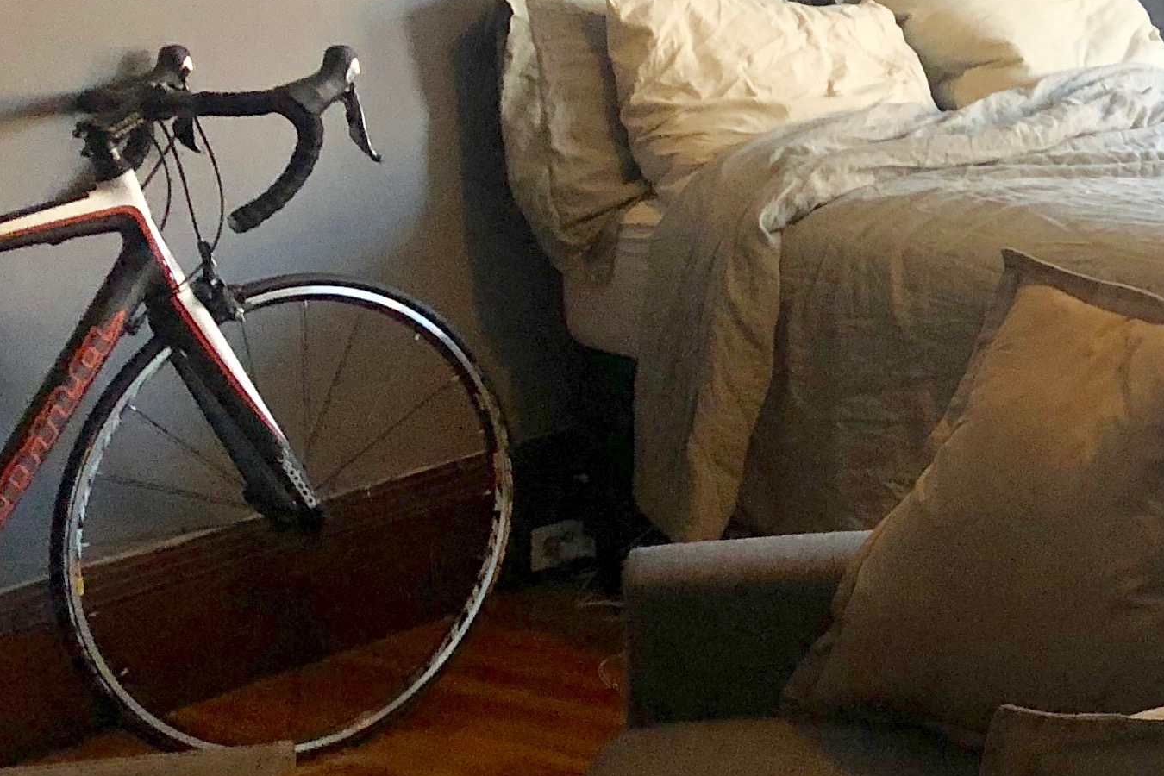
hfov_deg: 21.2
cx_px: 1517
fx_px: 2813
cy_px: -41
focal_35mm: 87
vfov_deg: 15.4
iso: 40
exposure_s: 1/17
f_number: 1.8
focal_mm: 3.99
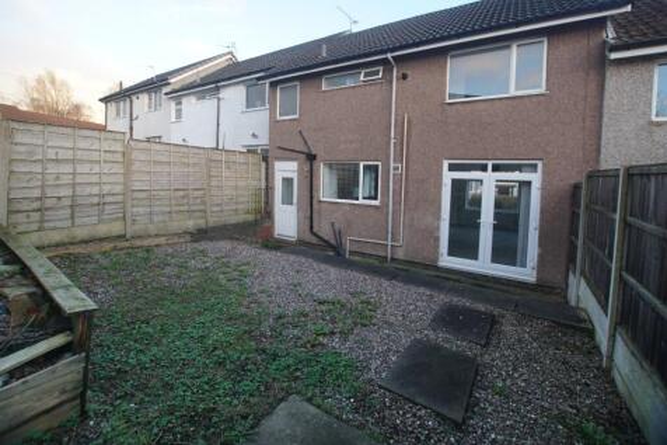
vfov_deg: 77.3
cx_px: 334
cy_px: 222
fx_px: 278
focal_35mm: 15
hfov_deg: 100.4
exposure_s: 1/60
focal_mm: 10
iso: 200
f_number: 4
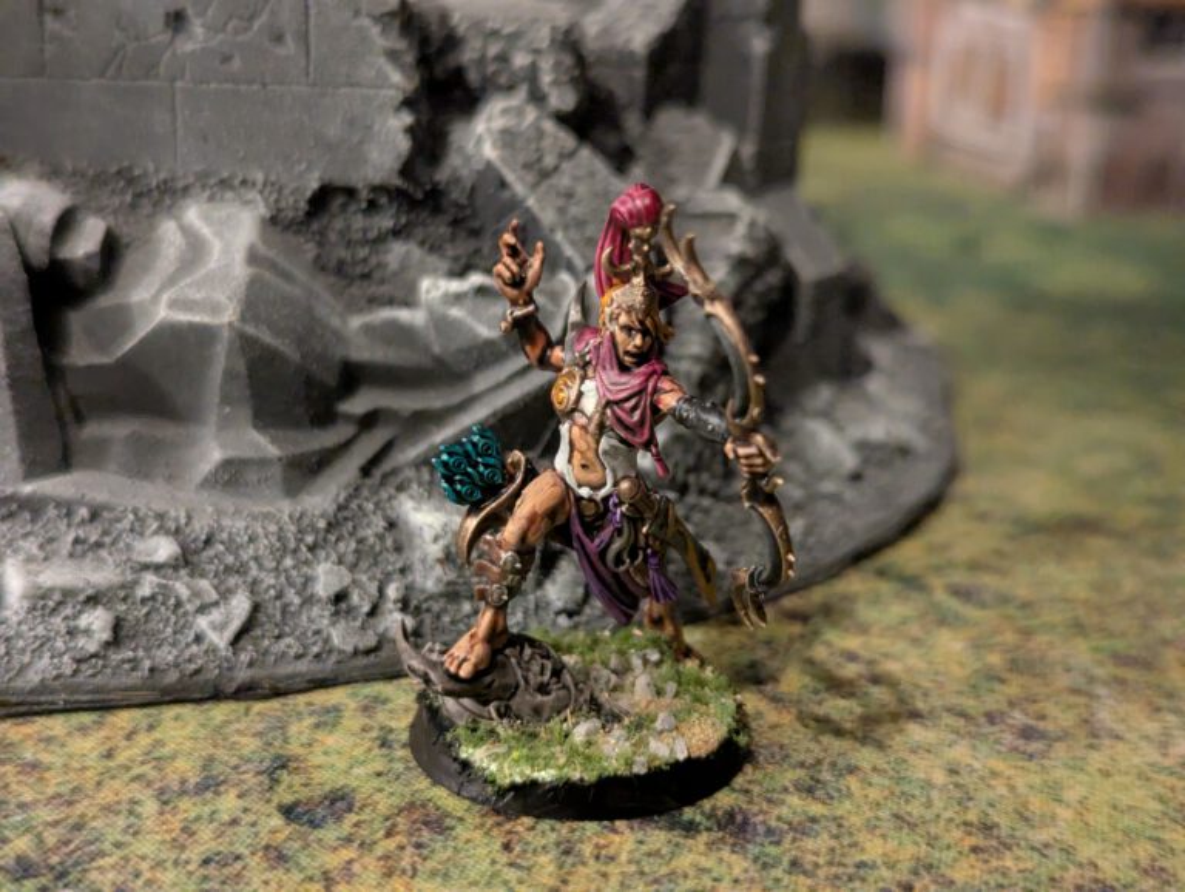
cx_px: 592
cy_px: 446
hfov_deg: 39.6
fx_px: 1645
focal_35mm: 48
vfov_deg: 30.3
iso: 878
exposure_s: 1/25
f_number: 1.85
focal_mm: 6.81
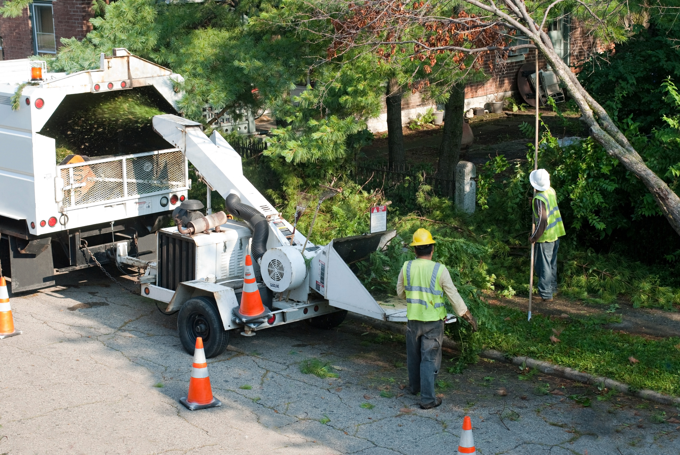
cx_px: 340
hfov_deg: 26.0
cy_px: 228
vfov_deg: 17.5
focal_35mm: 78
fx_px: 1475
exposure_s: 1/180
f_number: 7.1
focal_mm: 52
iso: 200
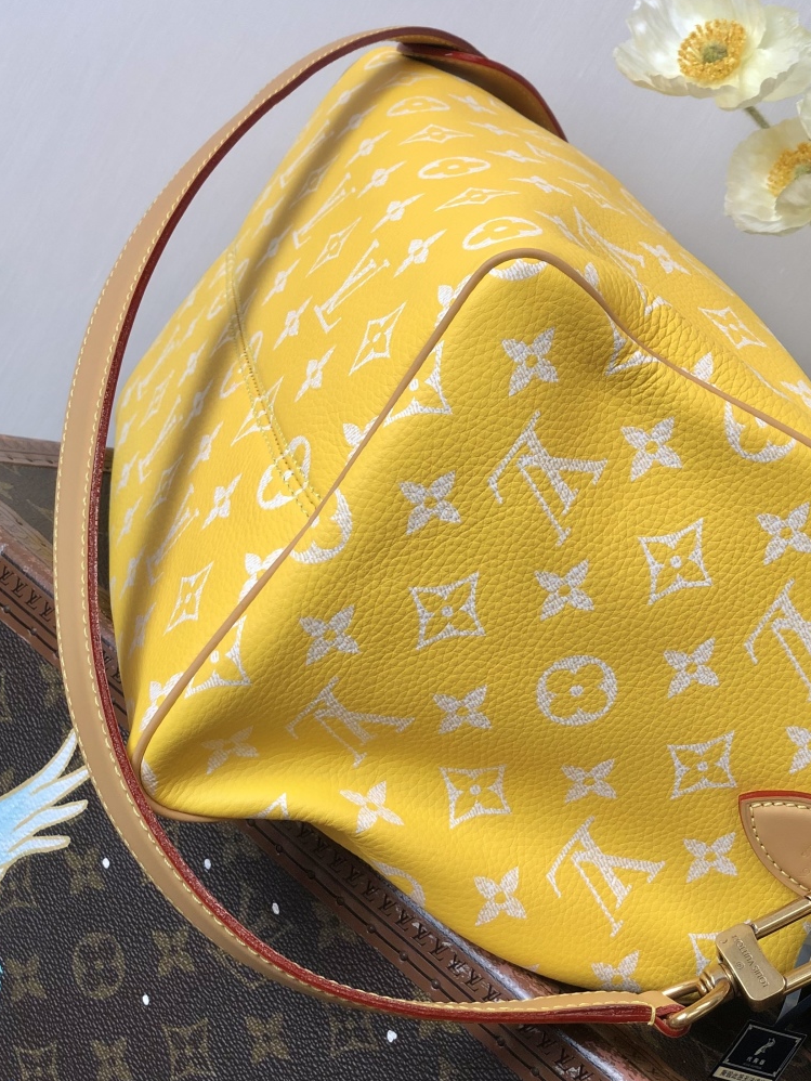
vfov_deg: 26.0
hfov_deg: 19.6
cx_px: 469
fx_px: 2342
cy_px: 504
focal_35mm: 75
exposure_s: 1/50
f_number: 2.4
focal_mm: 6
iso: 20
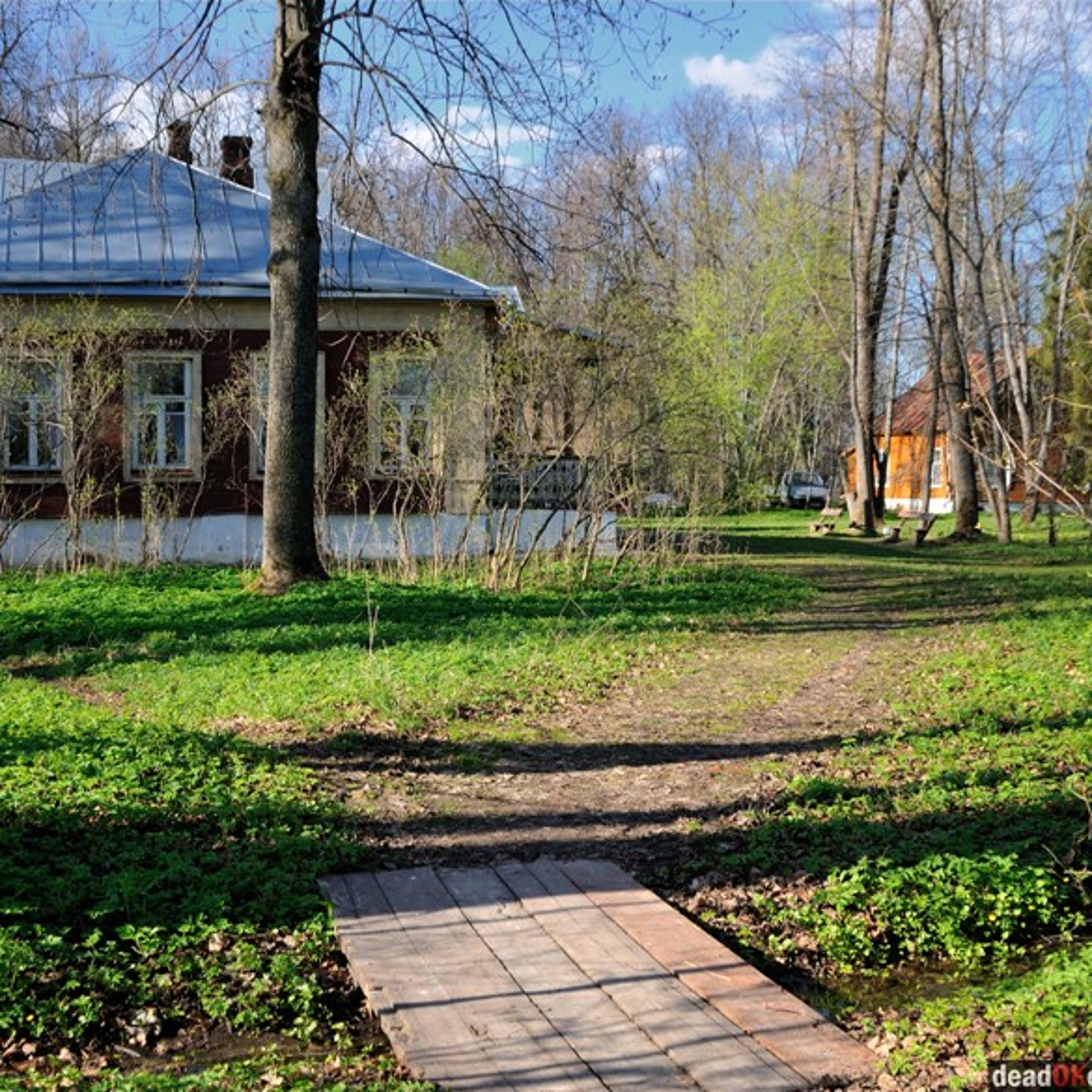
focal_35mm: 47
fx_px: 1677
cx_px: 497
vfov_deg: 36.1
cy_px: 555
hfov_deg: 36.0
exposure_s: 1/250
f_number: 7.1
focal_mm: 24
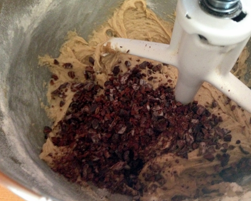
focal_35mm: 35
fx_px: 260
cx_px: 134
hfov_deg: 51.5
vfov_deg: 42.2
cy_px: 99
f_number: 2.4
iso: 500
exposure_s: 1/15
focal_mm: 4.12
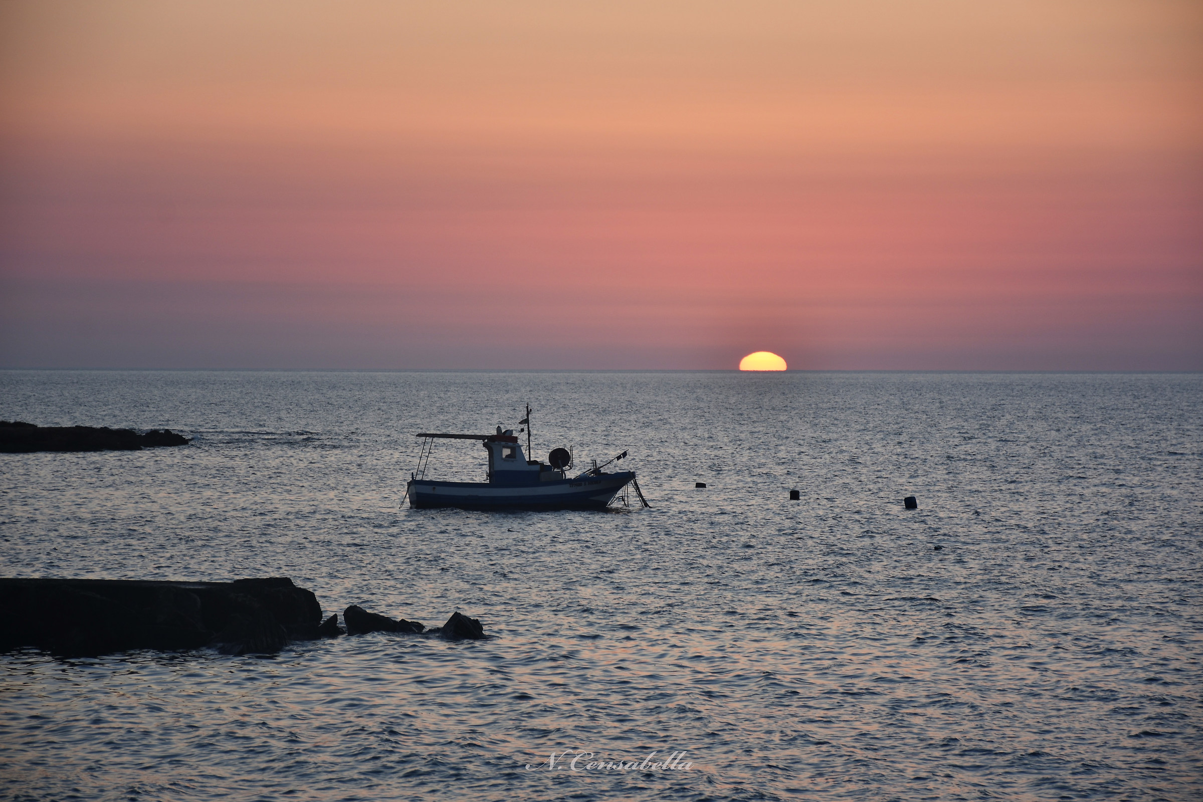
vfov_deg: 9.6
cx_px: 602
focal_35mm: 142
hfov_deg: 14.4
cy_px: 401
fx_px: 4762
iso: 100
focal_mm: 95
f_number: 5.3
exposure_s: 1/100
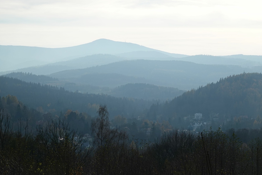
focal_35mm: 110
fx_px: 801
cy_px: 88
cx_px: 132
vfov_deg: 12.5
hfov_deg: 18.6
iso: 125
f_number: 5.6
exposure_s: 1/800
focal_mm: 39.61
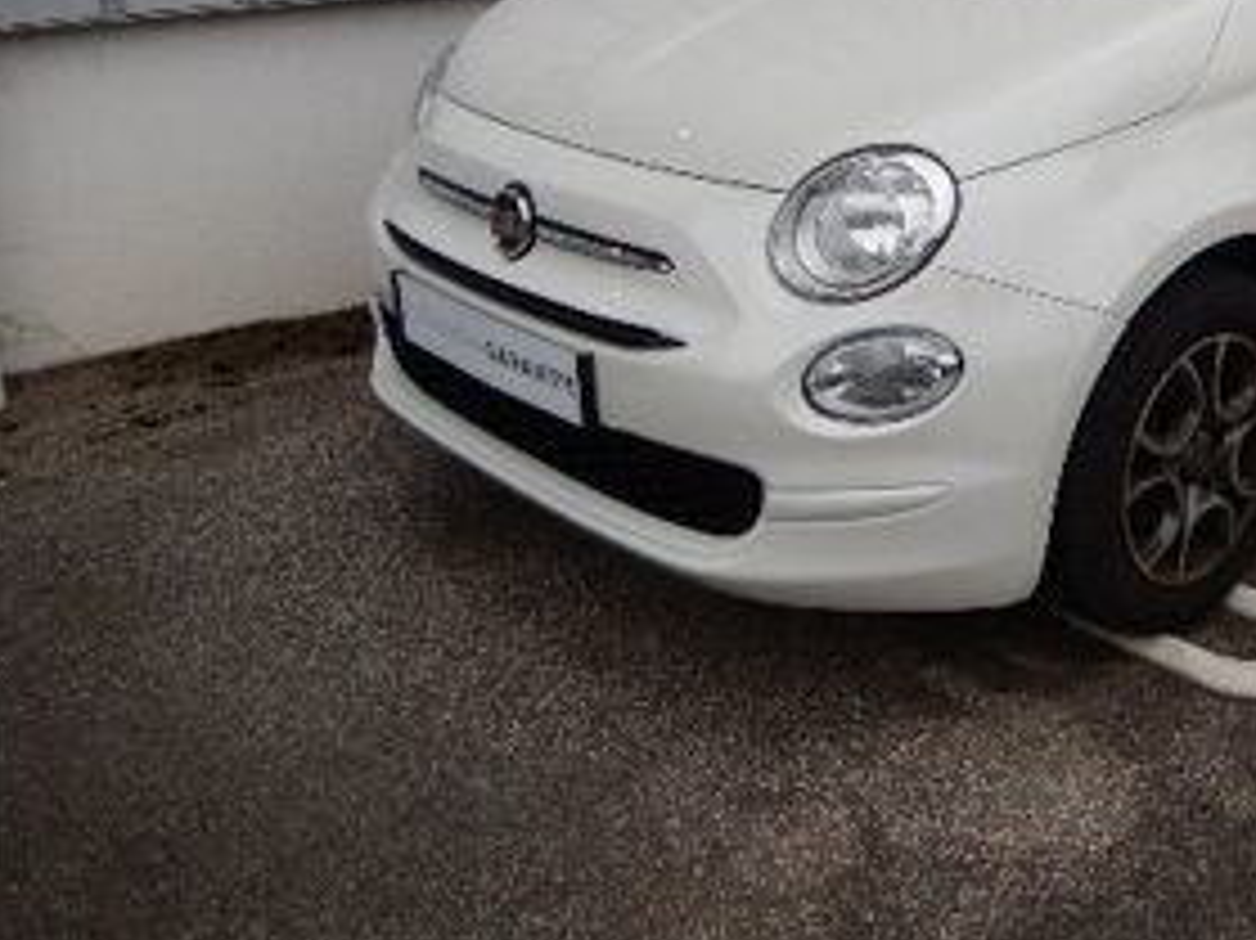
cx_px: 1062
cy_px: 202
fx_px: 1560
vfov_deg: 32.7
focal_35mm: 43
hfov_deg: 41.3
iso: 125
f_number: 3.4
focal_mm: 4.5
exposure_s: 1/250
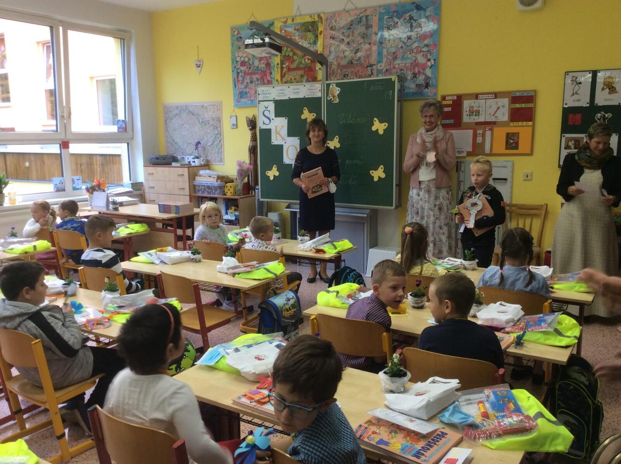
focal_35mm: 32
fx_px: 573
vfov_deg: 44.0
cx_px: 310
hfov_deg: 56.9
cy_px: 232
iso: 32
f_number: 2.4
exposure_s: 1/25
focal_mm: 3.3
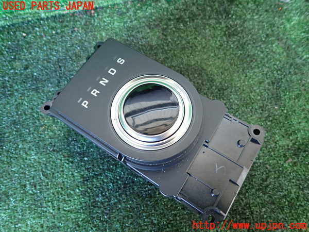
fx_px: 223
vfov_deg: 54.9
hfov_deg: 69.4
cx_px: 154
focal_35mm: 25
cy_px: 116
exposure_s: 1/30
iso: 320
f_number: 2
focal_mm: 4.5
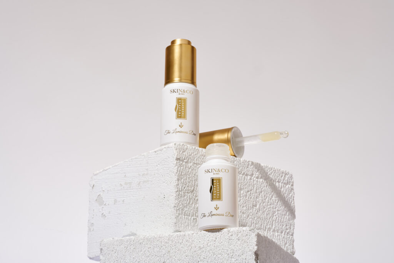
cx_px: 197
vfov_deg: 13.0
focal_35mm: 105
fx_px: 1149
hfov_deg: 19.5
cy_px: 132
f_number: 22
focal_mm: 105
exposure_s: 1/160
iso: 64
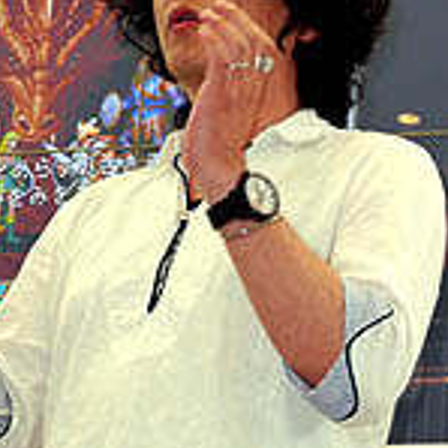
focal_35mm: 195
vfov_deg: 9.0
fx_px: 2855
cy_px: 132
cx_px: 466
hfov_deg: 8.9
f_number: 5.5
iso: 160
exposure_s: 1/30
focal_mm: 32
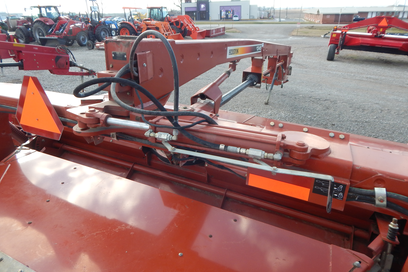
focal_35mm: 23
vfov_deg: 55.0
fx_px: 261
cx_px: 205
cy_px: 121
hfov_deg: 76.1
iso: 125
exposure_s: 1/320
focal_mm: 4
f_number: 3
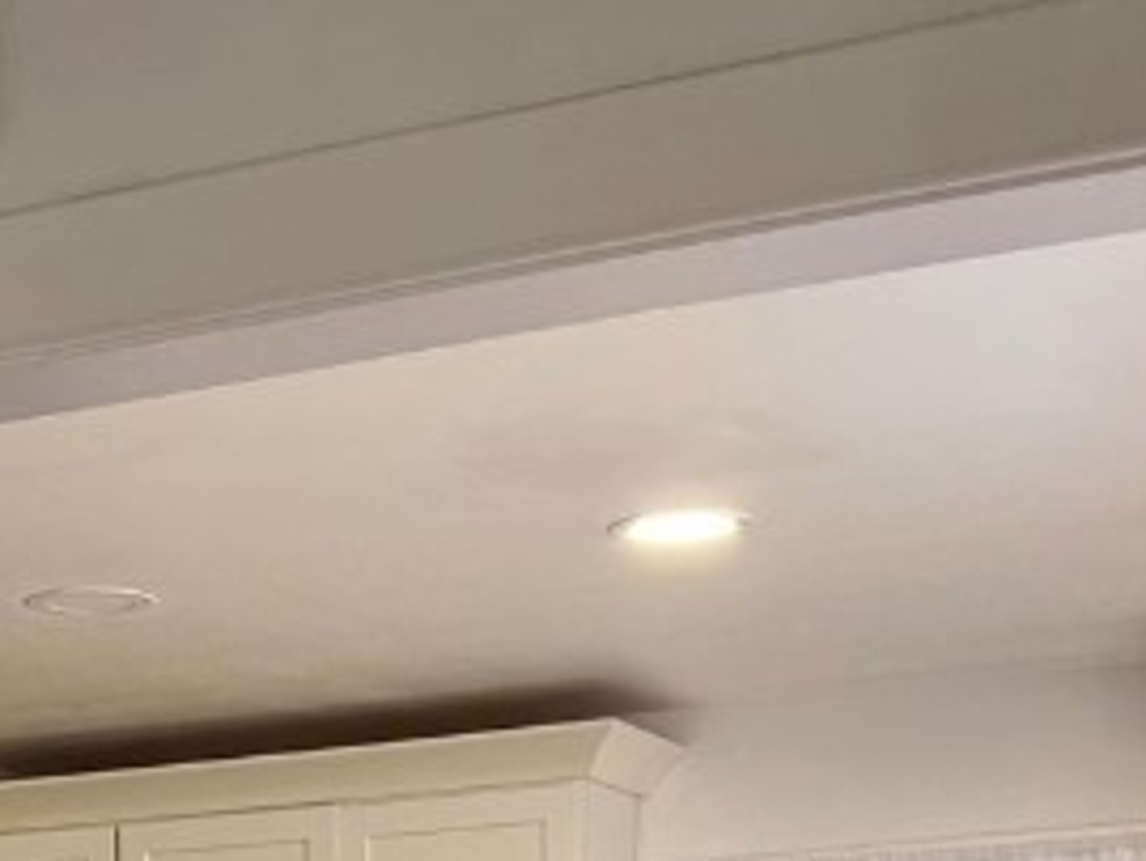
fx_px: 3015
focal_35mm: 91
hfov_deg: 21.1
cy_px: 1557
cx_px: 132
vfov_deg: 14.3
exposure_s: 1/120
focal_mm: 6.76
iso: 160
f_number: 1.78
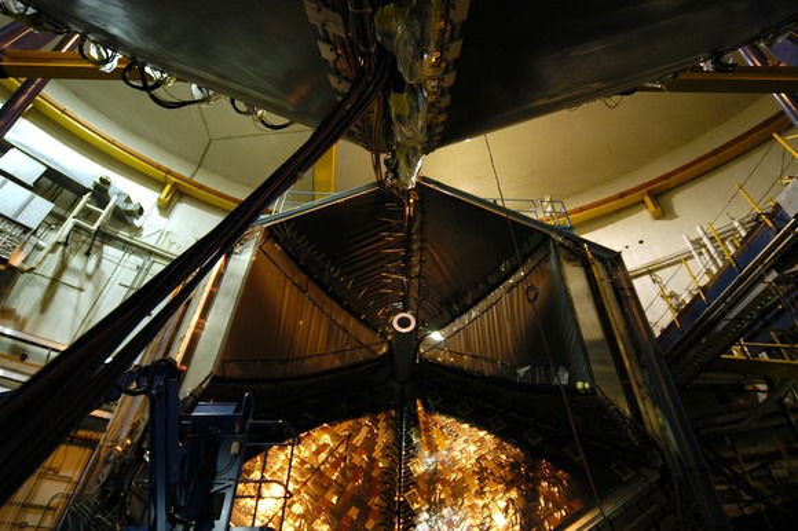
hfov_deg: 90.0
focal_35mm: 18
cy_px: 266
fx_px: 399
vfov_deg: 67.3
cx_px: 399
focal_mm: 12
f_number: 4.5
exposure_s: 1/10
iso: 500
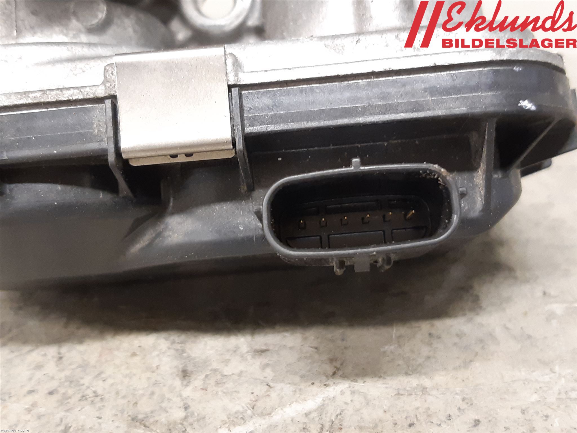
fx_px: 433
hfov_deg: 67.3
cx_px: 288
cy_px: 216
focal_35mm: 26
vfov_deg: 53.1
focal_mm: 3.93
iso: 250
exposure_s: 1/25
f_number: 1.7
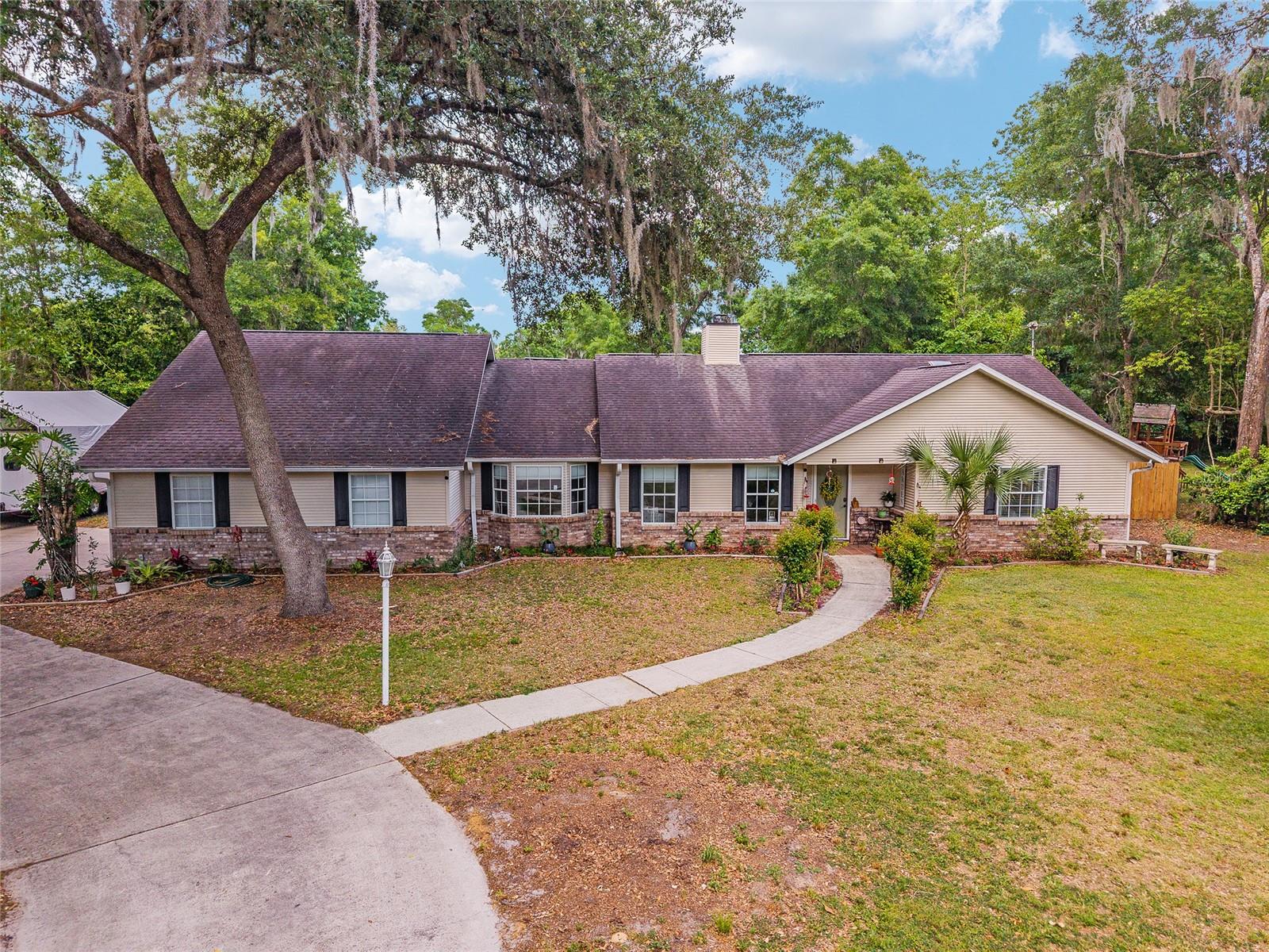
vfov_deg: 56.8
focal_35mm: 24
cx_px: 634
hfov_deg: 71.6
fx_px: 880
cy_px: 476
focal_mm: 8.67
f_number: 1.8
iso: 410
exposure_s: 1/1250
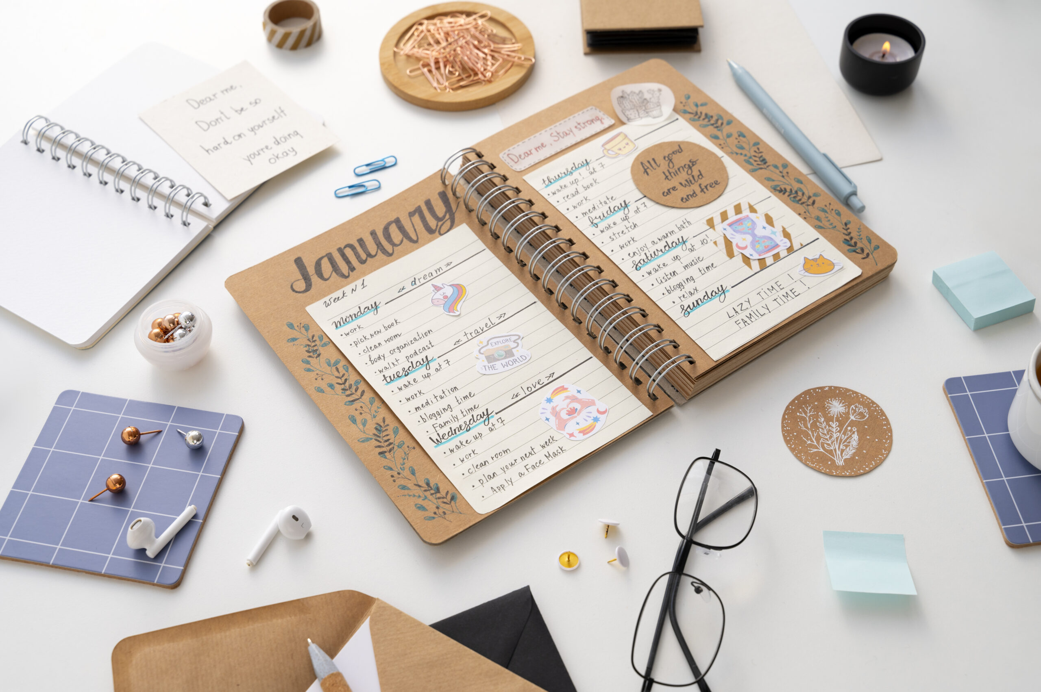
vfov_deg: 29.2
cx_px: 520
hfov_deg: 42.8
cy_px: 346
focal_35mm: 46
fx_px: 1329
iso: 250
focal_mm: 46
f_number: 6.3
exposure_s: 1/400
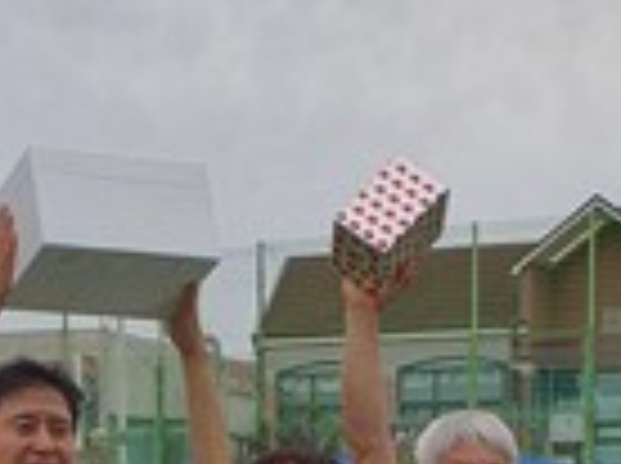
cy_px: 687
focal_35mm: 113
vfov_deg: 12.5
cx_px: 369
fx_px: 2024
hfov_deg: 17.4
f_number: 2.4
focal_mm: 4.3
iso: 50
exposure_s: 1/556
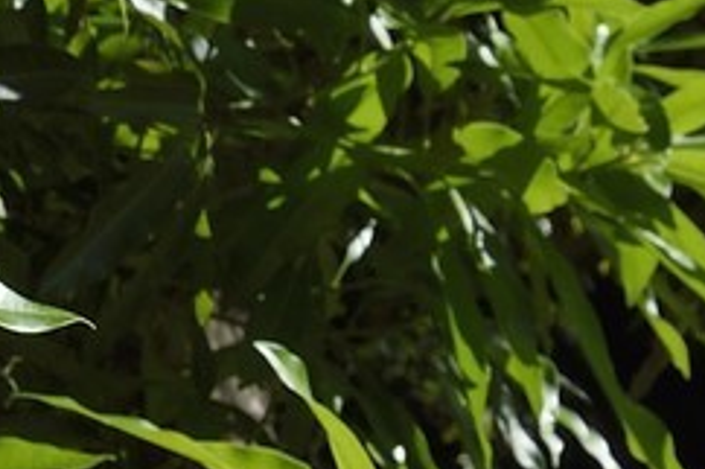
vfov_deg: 5.9
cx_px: -1413
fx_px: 4403
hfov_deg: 7.9
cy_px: 1111
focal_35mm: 225
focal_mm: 34
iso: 400
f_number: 13
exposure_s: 1/400
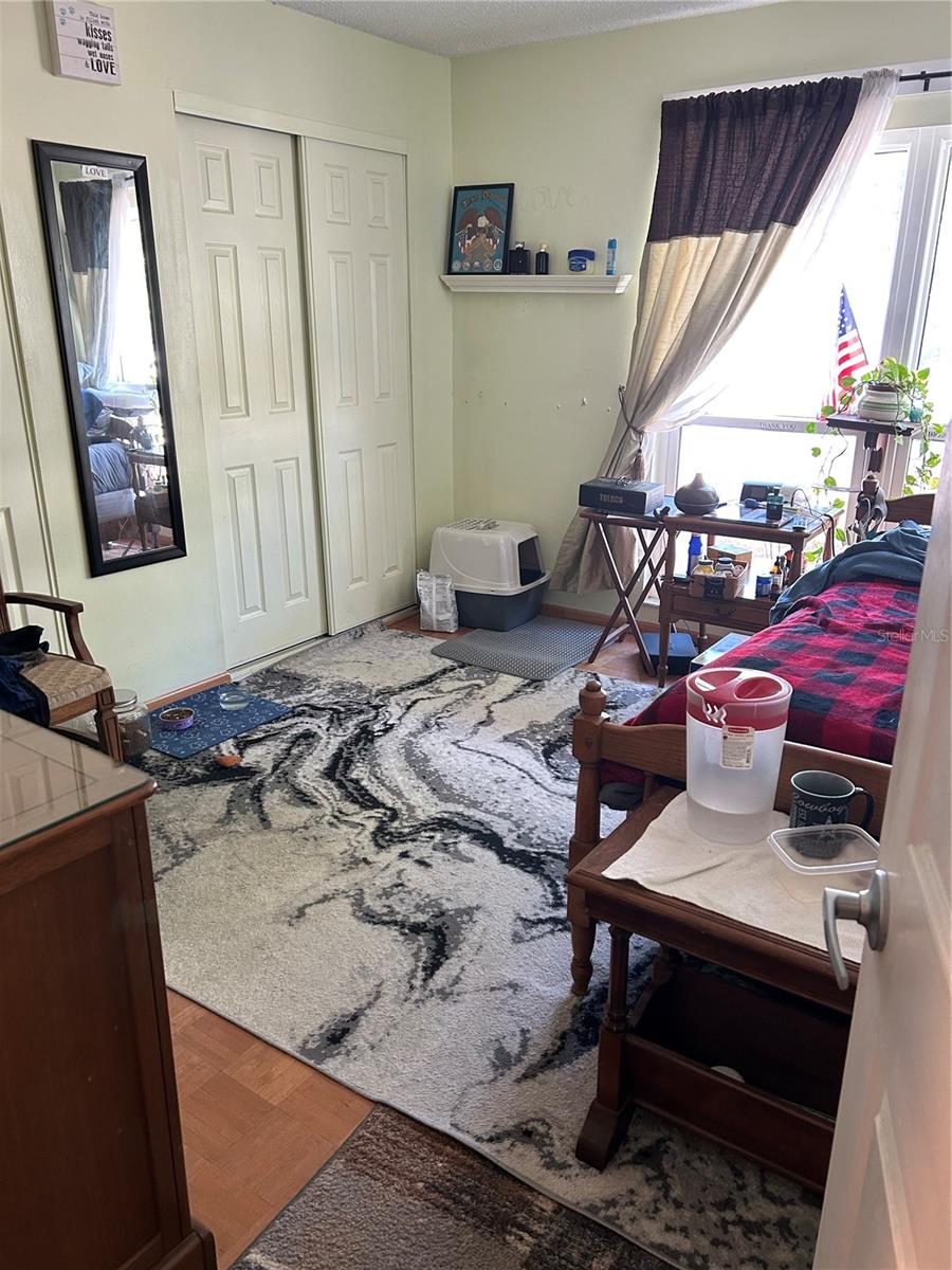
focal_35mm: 26
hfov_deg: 53.1
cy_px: 635
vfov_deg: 67.3
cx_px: 476
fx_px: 953
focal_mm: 5.7
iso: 160
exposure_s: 1/60
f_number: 1.5
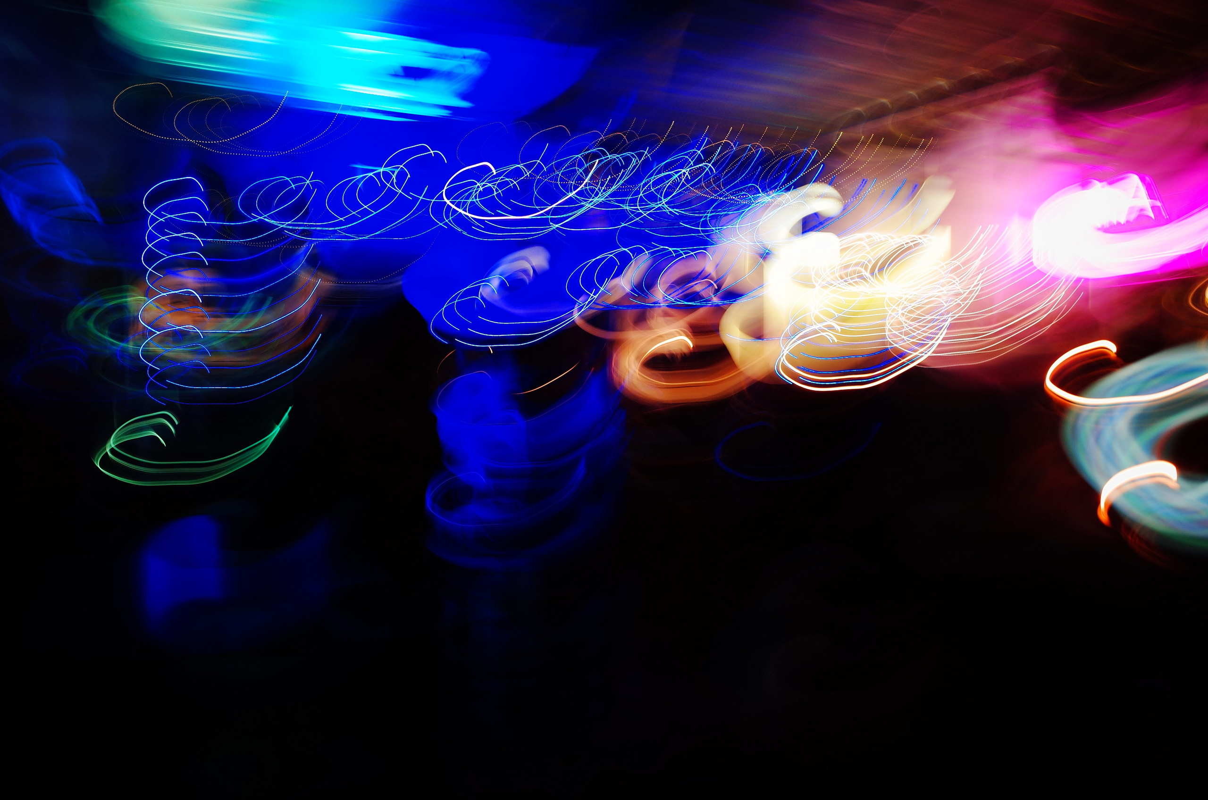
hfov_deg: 65.6
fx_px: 938
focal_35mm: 28
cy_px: 400
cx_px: 604
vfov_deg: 46.2
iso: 160
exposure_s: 1/1.6
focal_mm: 18.3
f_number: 2.8
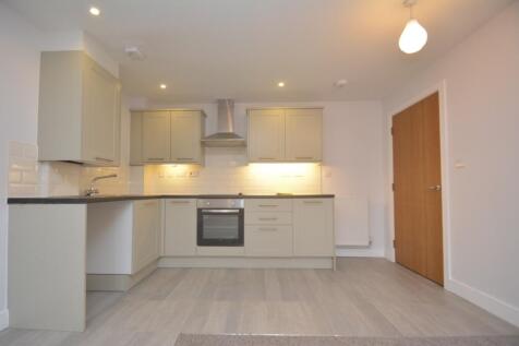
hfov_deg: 100.4
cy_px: 173
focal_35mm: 15
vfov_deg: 77.3
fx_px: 216
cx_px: 260
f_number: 4
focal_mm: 10
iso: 560
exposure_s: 1/60
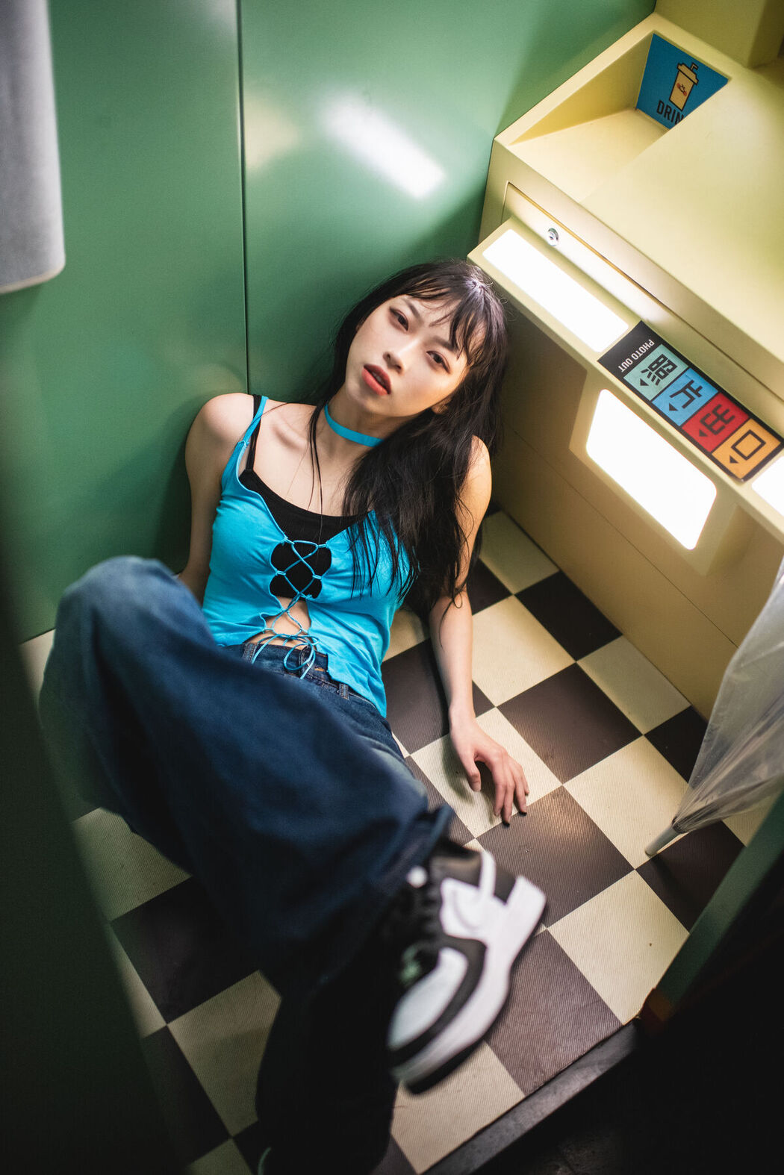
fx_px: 1143
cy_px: 588
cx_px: 392
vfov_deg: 54.4
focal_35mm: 35
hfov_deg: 37.9
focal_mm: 35
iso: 2500
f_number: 1.4
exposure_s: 1/4000
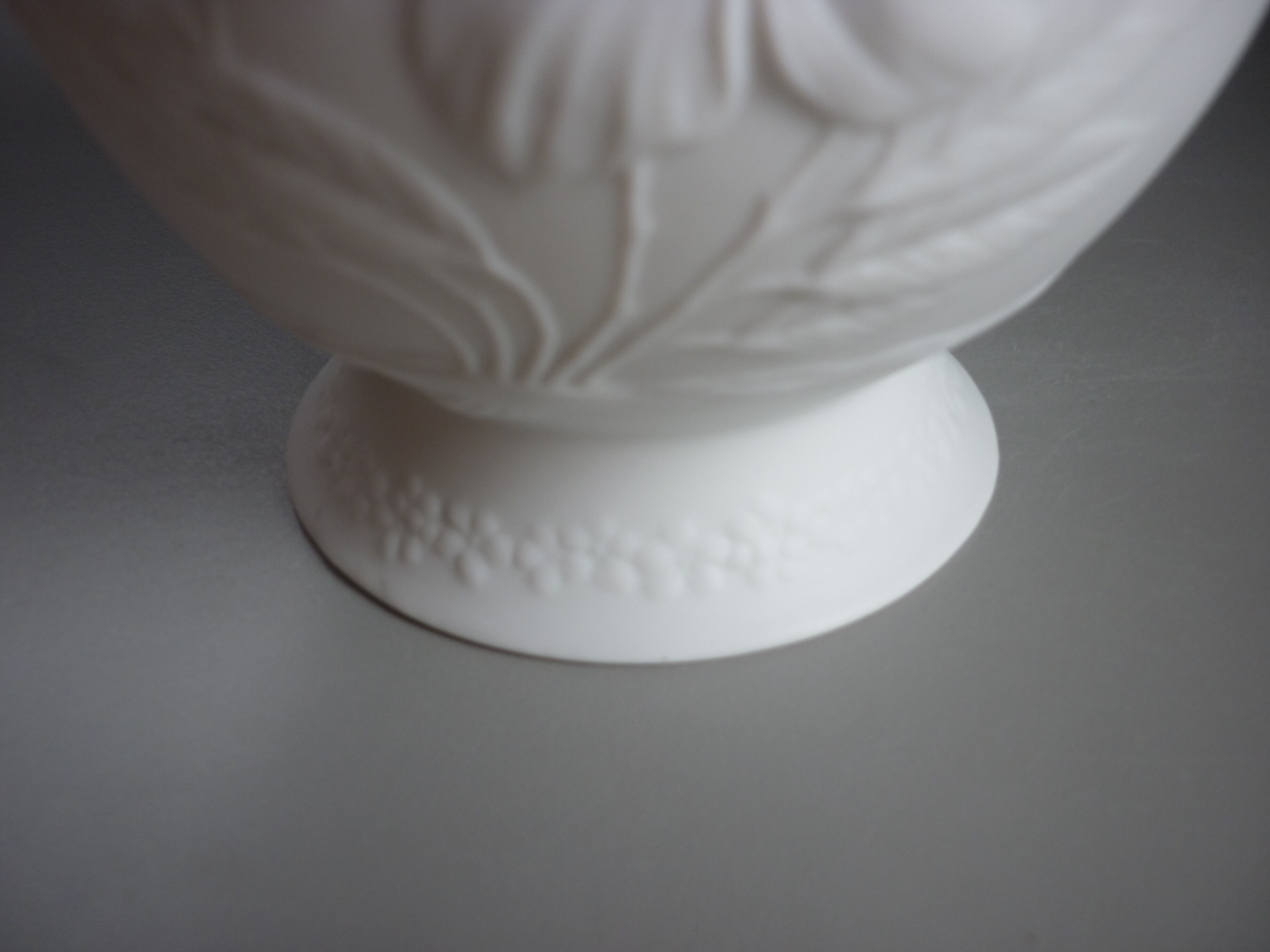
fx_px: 1211
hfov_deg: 55.4
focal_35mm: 33
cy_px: 476
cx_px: 635
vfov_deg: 42.9
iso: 80
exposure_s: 1/80
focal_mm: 5.5
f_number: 2.8
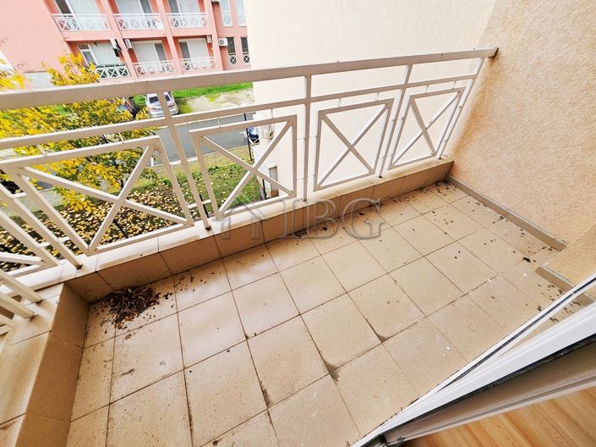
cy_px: 224
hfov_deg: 106.2
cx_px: 298
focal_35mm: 13
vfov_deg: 89.9
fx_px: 224
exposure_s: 1/300
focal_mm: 1.7
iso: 32
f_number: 2.2
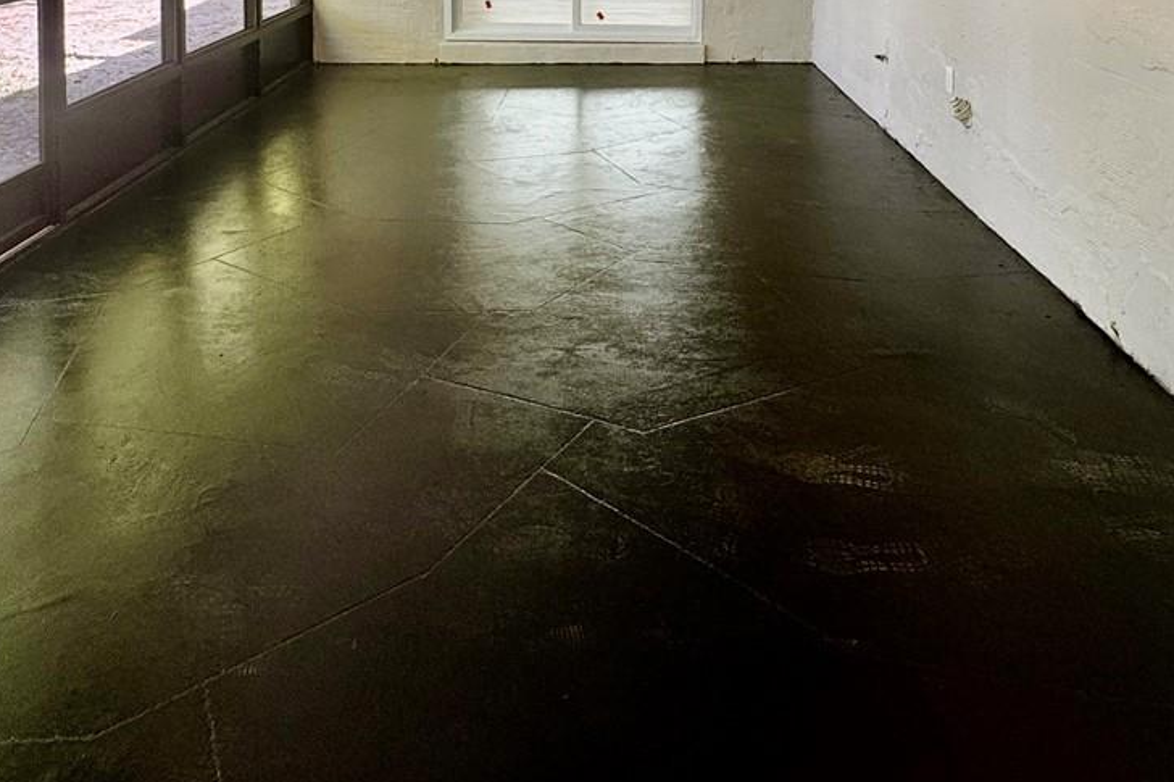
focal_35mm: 32
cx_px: 610
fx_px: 1043
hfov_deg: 58.7
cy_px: -71
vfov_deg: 35.4
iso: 100
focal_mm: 2.22
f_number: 2.2
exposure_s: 1/120
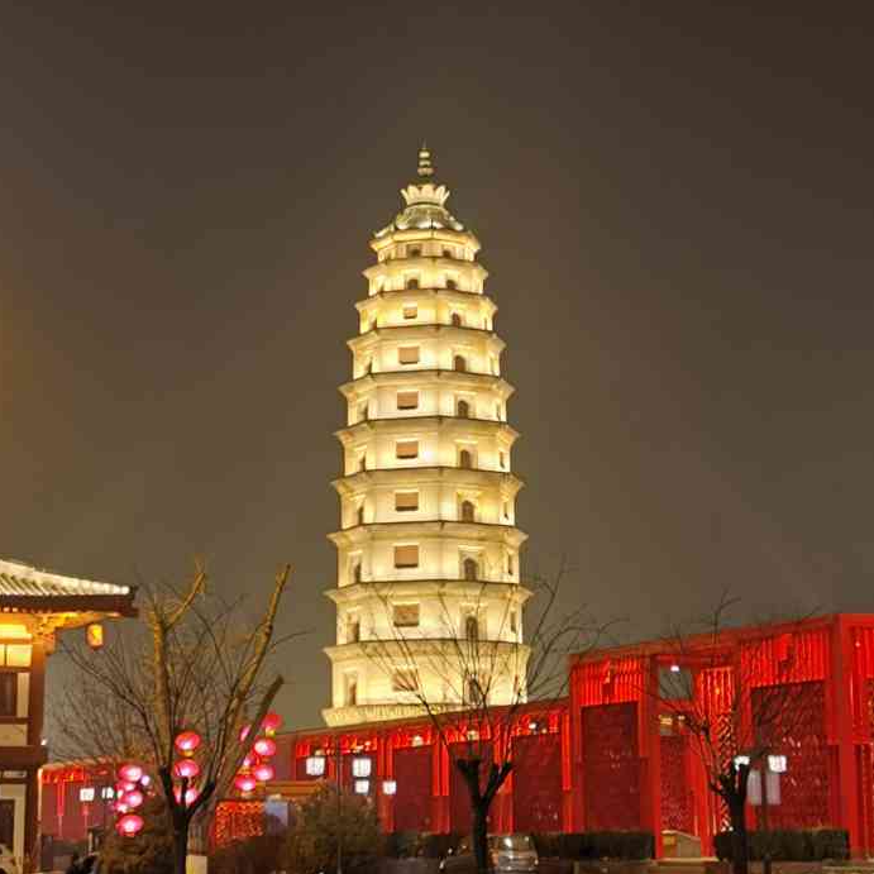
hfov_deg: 23.4
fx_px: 2114
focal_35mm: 74
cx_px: 435
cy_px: 414
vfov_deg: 23.4
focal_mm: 5.58
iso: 125
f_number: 1.8
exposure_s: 5
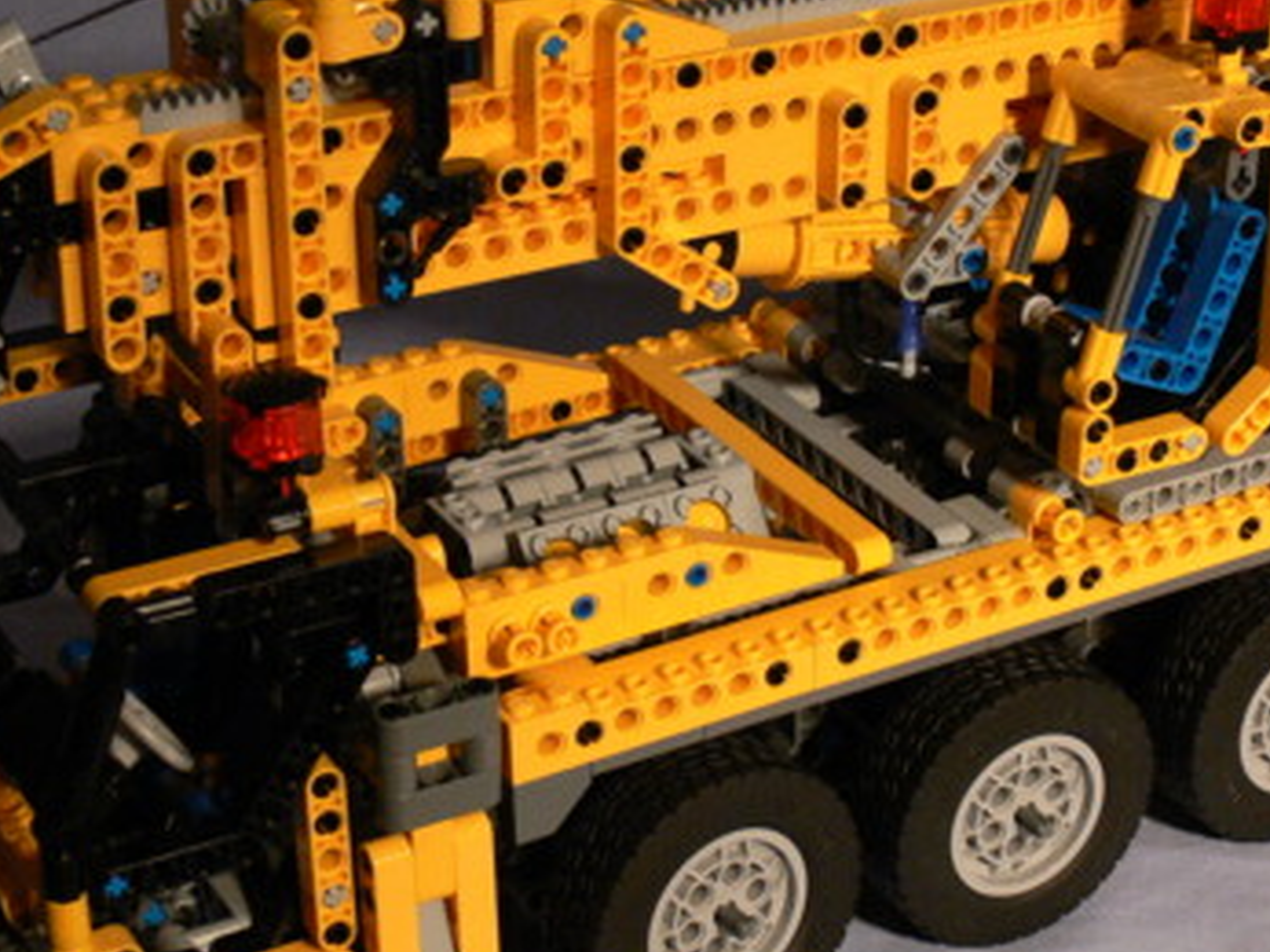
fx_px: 3044
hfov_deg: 23.5
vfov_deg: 17.8
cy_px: 480
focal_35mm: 83
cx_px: 794
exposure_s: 1/60
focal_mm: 9.5
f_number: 4
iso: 200
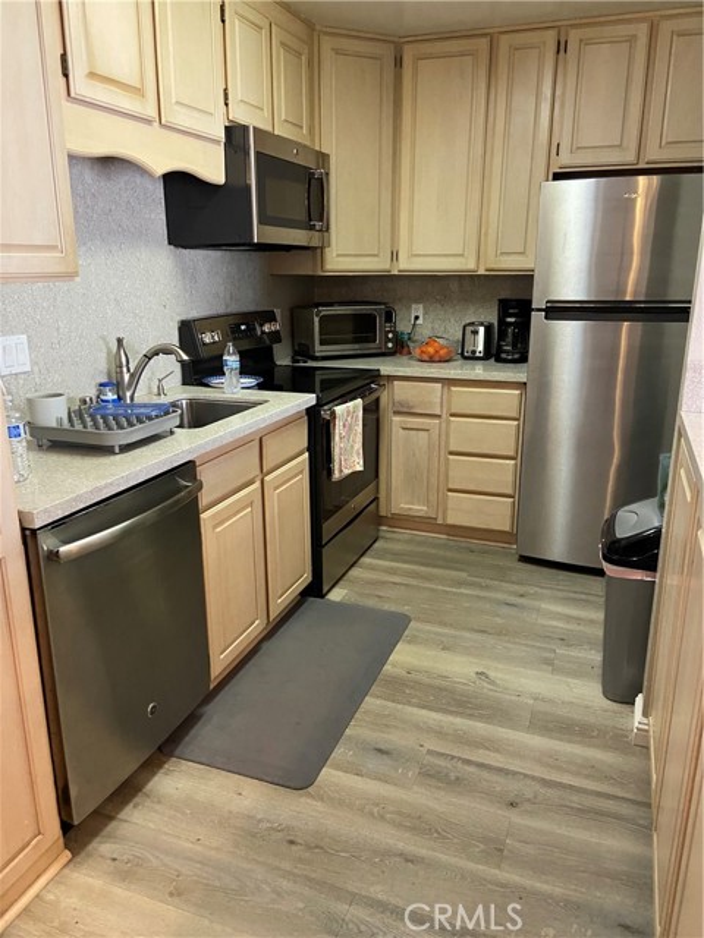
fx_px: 705
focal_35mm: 26
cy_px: 469
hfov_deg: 53.1
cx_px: 352
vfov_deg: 67.3
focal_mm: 4.25
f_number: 1.8
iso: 320
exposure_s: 1/60
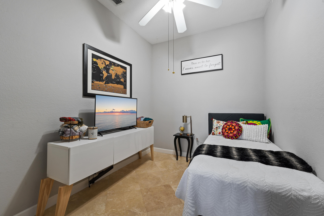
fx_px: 126
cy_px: 108
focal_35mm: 14
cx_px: 162
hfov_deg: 104.3
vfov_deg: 81.2
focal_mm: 14
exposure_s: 1/5
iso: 250
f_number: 9
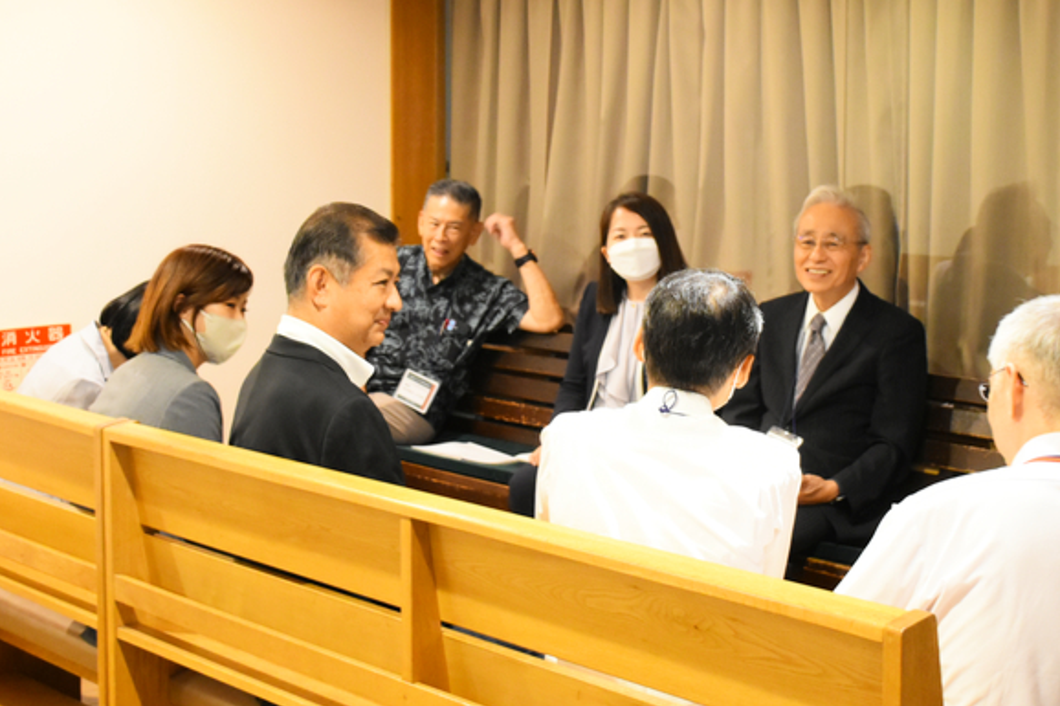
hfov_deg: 36.4
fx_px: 1589
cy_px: 338
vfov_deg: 25.0
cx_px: 724
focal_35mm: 54
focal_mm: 26
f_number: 3.8
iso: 2500
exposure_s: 1/40
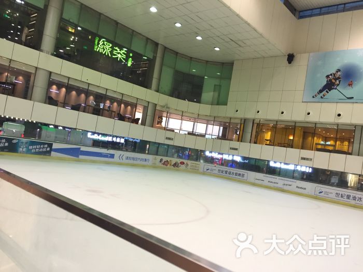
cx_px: 182
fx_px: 304
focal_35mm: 29
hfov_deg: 61.7
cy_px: 136
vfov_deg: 48.2
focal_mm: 4.15
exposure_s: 1/33
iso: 160
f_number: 2.2
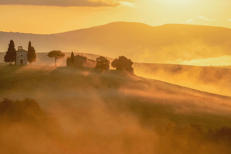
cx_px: 116
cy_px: 77
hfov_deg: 11.7
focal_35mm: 175
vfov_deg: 7.9
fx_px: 1123
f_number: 10
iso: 250
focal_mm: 175
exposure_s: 1/1000
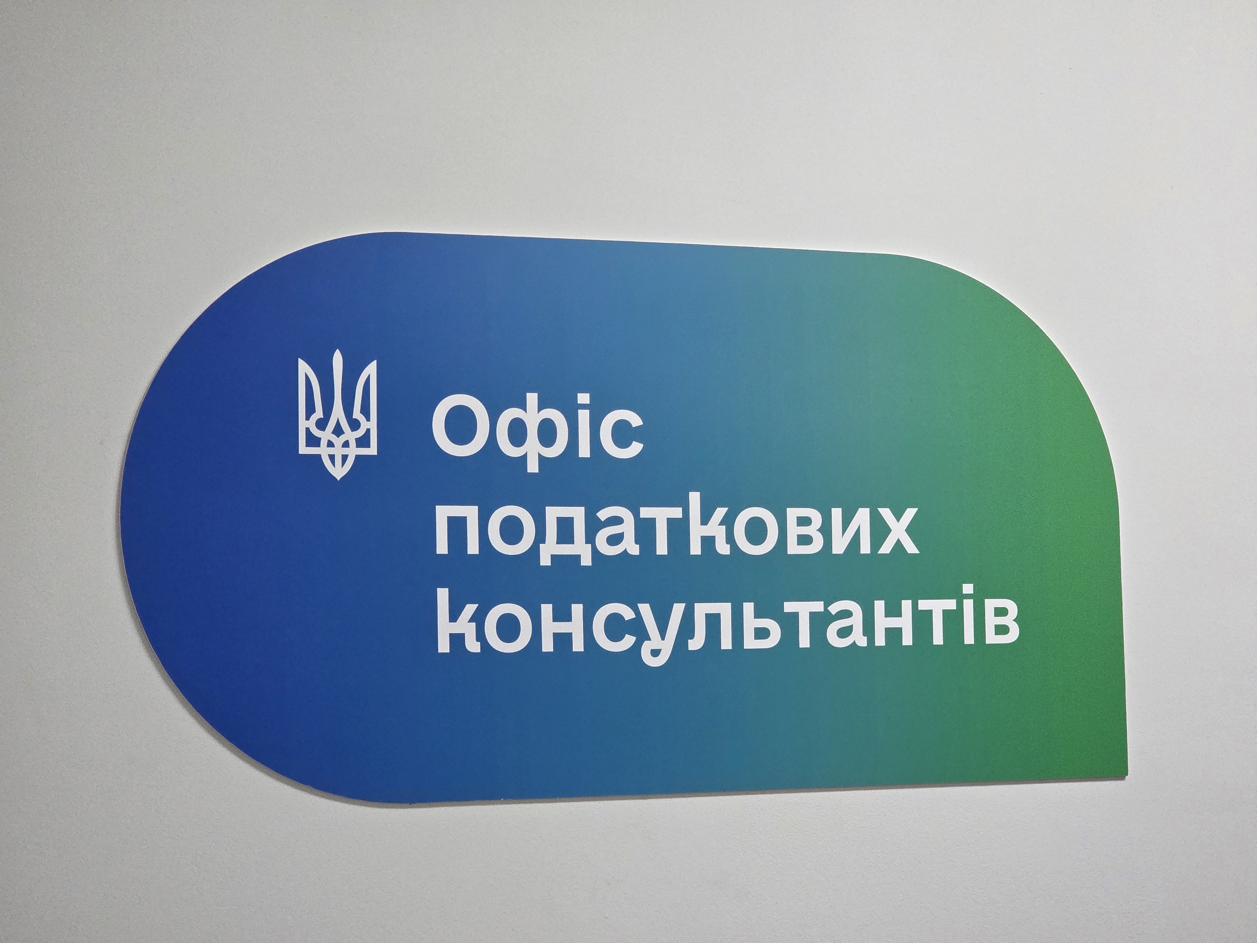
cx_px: 628
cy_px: 472
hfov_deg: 28.2
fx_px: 2506
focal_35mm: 69
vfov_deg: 21.3
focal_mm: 7.9
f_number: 2.4
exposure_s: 1/100
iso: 200
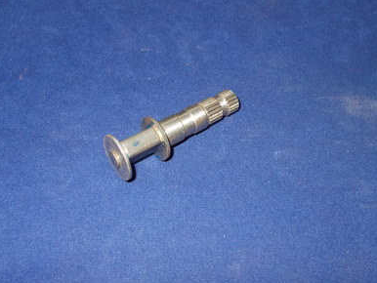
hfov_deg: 42.9
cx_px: 201
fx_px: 479
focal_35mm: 44
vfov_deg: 32.8
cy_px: 119
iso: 200
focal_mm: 6
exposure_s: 1/25
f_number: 3.6
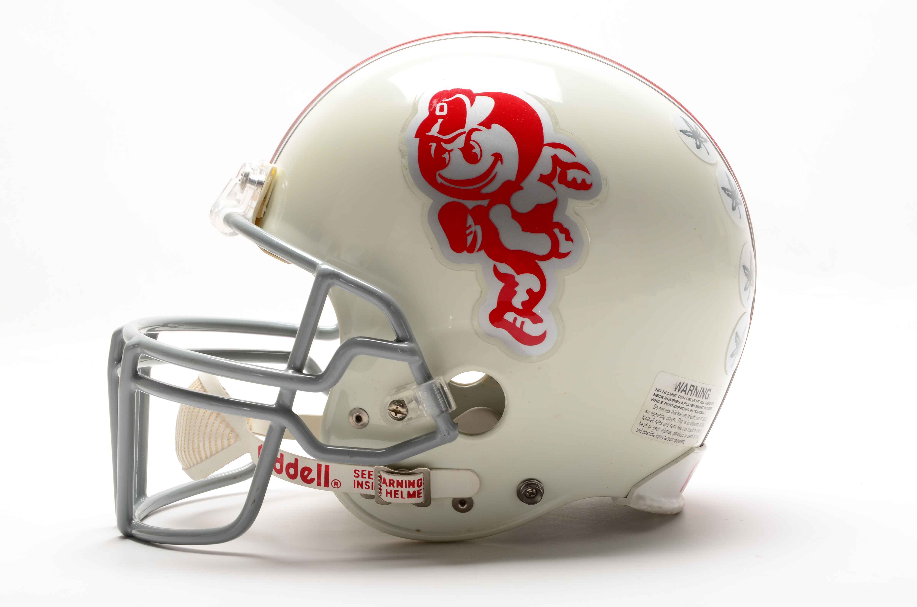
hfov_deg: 22.0
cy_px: 304
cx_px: 458
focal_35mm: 93
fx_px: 2364
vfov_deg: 14.6
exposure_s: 1/160
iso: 200
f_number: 13
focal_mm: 62
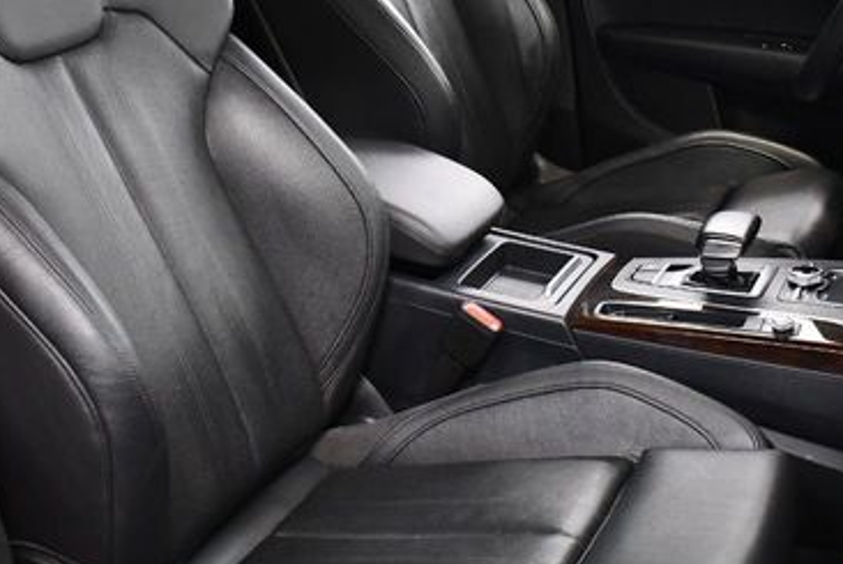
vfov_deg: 21.5
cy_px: 162
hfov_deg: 31.8
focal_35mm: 63
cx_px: 394
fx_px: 1477
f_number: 3.5
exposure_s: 1/125
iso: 3200
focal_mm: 18
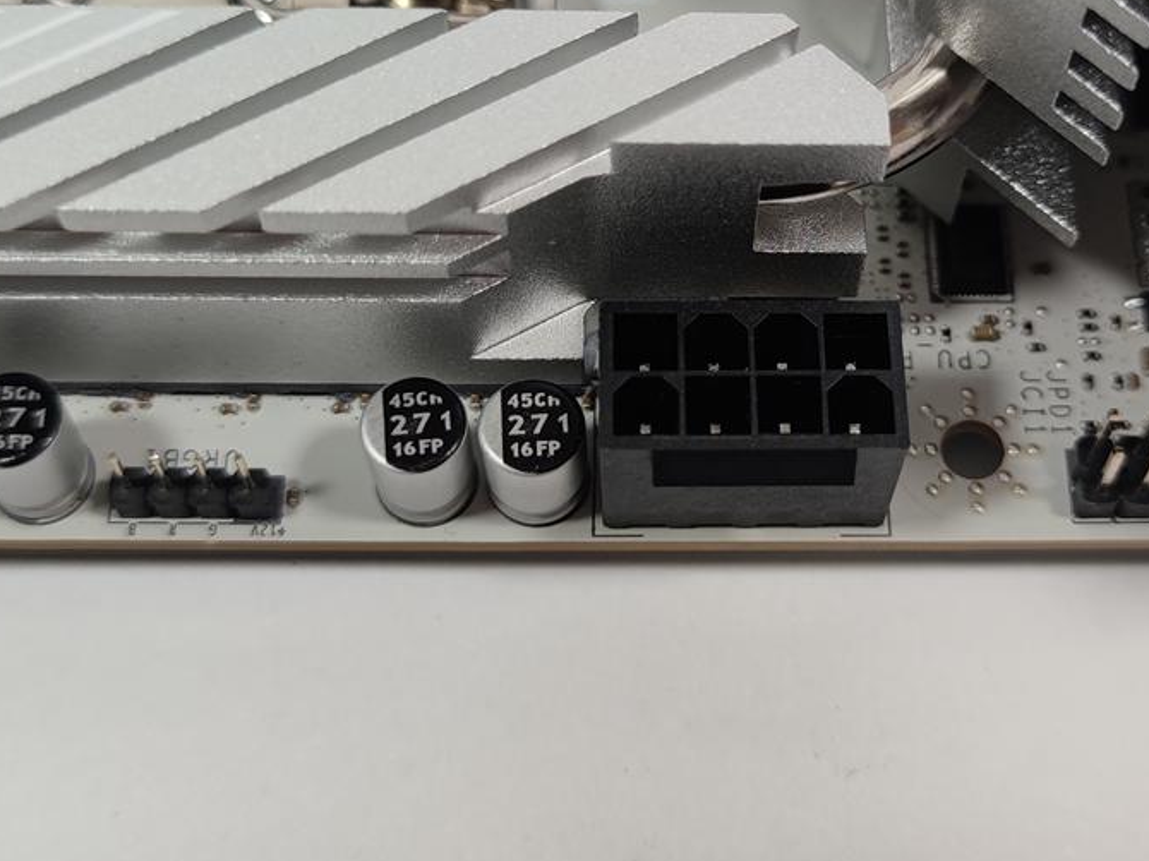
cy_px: 315
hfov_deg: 34.3
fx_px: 1858
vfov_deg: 26.0
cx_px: 688
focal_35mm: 56
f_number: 1.85
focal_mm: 6.78
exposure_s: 1/100
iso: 64
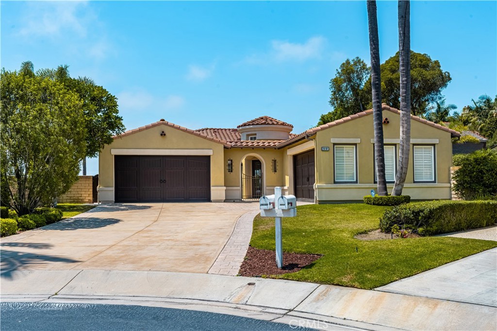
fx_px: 414
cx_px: 248
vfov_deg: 43.6
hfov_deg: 61.9
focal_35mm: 30
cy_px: 166
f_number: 13
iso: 80
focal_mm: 30
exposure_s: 1/250
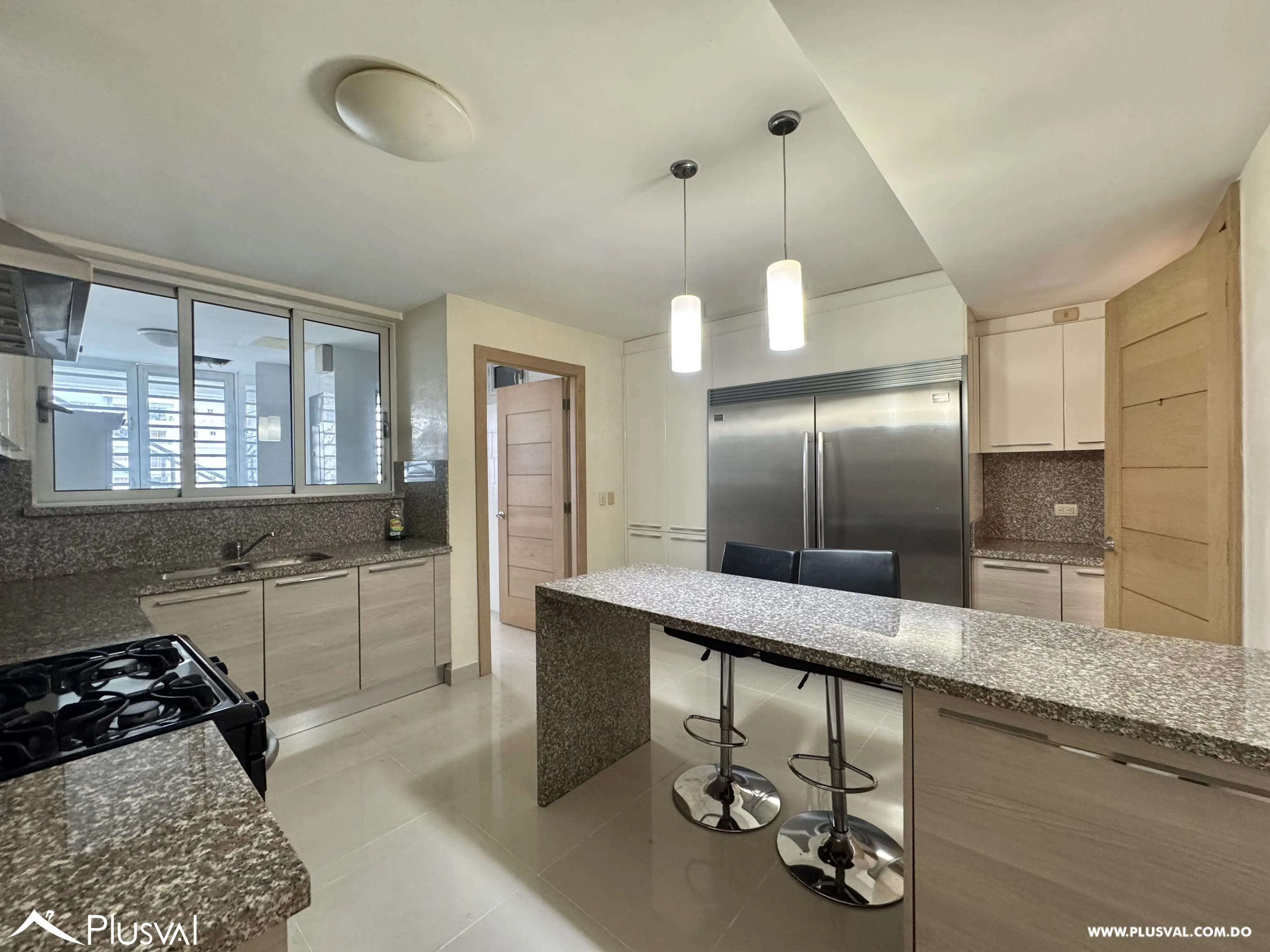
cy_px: 476
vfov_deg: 85.7
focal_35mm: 14
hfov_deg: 102.1
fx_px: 514
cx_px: 635
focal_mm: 2.22
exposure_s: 1/60
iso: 320
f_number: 2.2
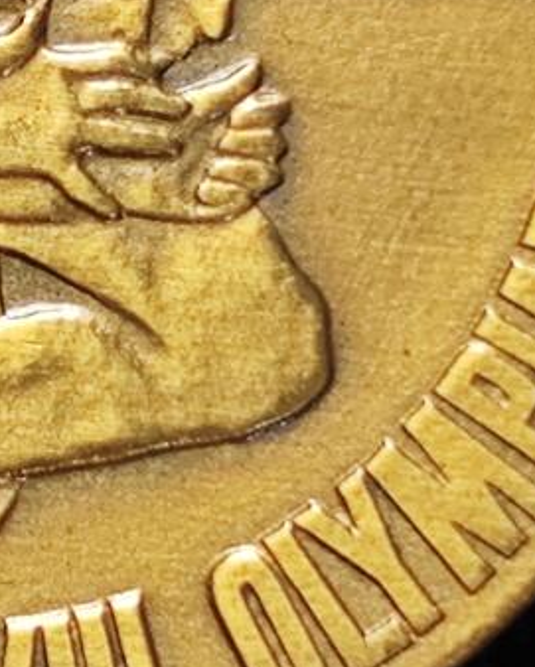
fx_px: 6226
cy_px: 41
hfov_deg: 4.9
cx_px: -140
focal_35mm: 315
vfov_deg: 6.1
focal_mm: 5.84
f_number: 1.6
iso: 100
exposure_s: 1/90
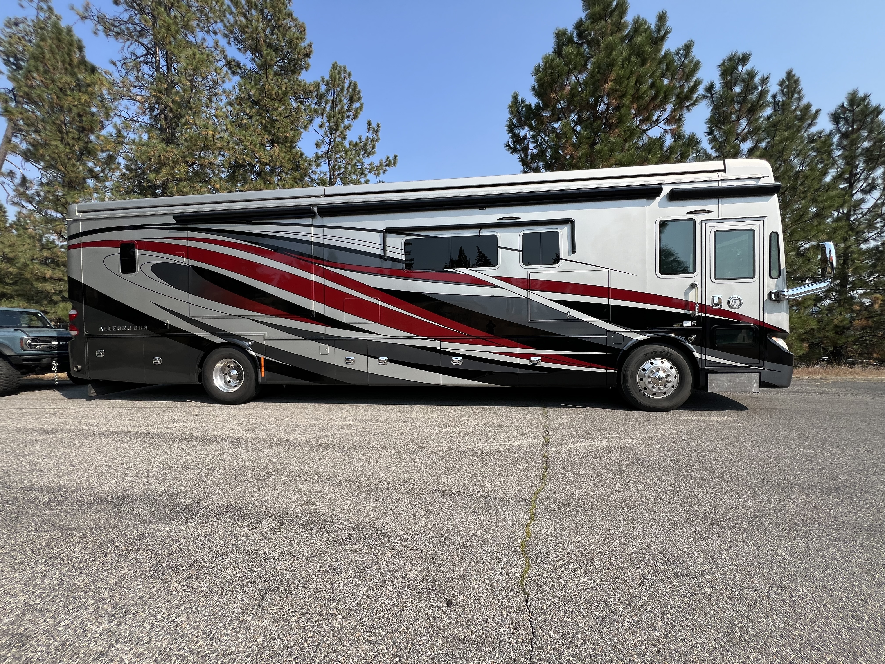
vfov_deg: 89.9
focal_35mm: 13
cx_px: 442
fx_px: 332
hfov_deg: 106.2
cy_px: 332
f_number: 1.8
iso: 32
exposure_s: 1/1119
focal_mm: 1.57
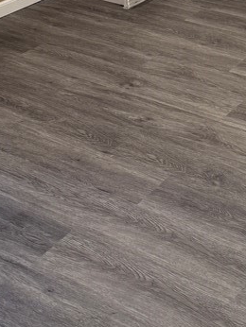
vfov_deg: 23.6
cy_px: -117
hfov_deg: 19.1
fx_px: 672
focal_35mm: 71
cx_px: 328
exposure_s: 1/60
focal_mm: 6.76
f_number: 1.78
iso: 100
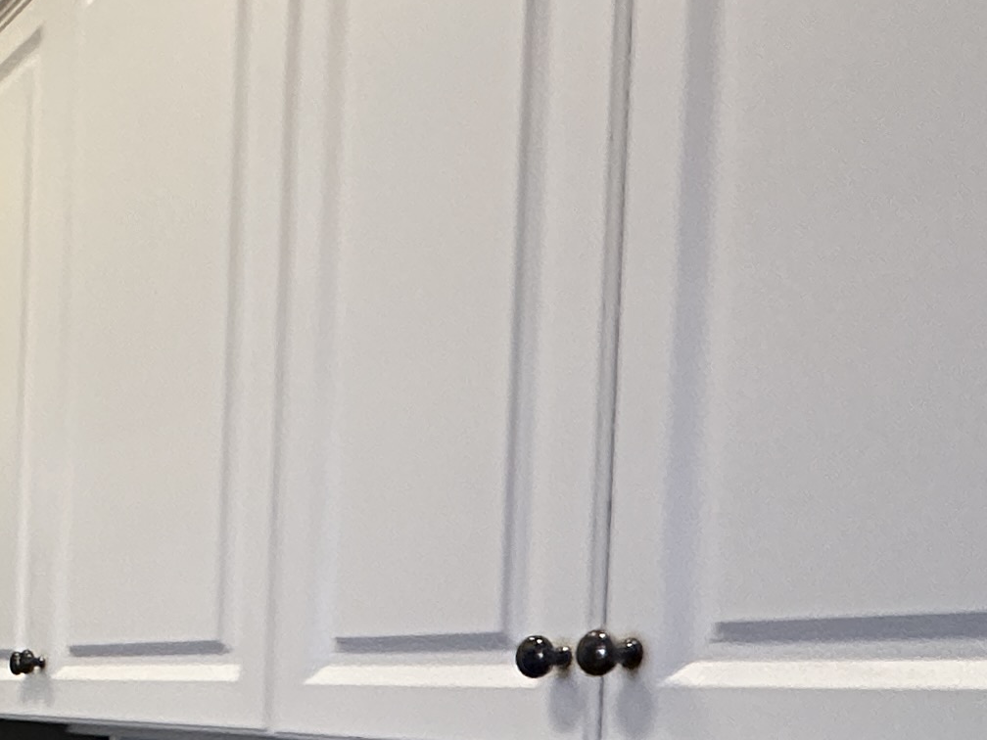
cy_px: 732
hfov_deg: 23.7
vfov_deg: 24.9
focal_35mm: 56
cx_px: -642
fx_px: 1597
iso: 800
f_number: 2.2
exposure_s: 1/60
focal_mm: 2.22
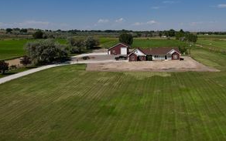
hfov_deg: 57.9
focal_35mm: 33
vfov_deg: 37.4
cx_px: 128
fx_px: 203
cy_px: 34
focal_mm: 8.38
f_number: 2.8
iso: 100
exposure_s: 1/5000
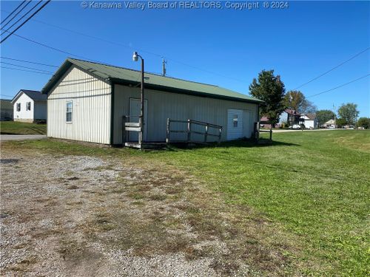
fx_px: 278
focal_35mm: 26
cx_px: 185
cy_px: 138
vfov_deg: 53.1
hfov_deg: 67.3
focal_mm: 4.25
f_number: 1.8
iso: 32
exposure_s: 1/2463
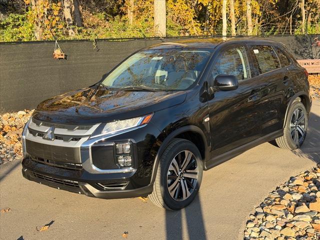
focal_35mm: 48
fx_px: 444
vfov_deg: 30.3
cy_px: 120
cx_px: 160
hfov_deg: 39.7
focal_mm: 6.76
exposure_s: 1/1307
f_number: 1.78
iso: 100
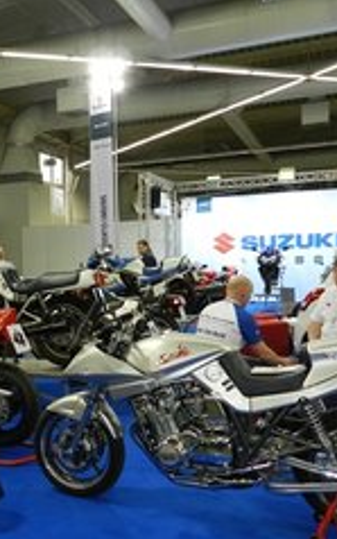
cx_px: 34
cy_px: 301
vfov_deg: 48.1
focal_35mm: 41
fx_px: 602
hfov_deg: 30.0
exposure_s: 1/30
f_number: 3.4
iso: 200
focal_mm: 4
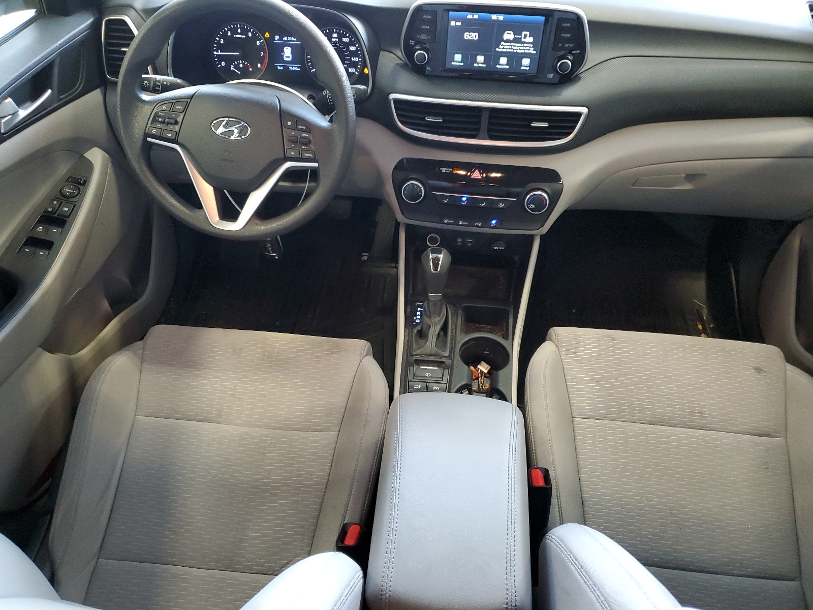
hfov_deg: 67.3
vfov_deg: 53.1
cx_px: 406
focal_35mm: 26
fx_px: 611
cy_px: 305
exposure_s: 1/60.2
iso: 306
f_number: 1.5
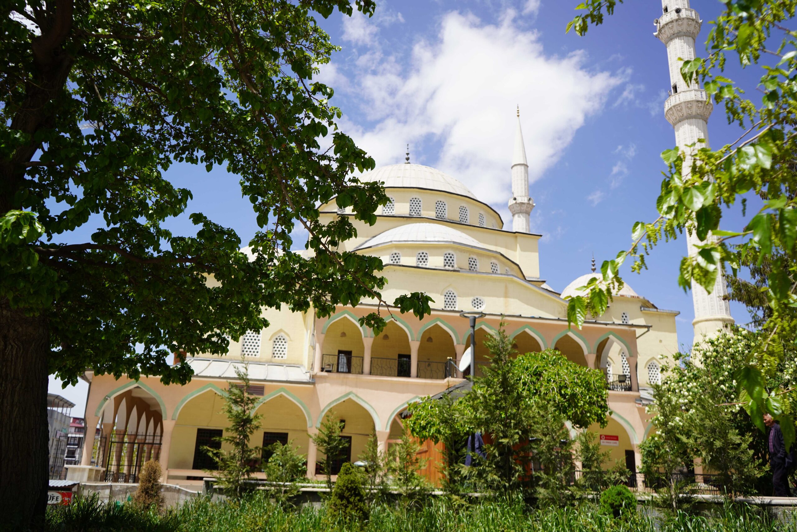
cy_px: 266
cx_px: 398
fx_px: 664
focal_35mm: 30
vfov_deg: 43.6
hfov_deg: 61.9
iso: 100
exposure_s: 1/640
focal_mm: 30
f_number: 5
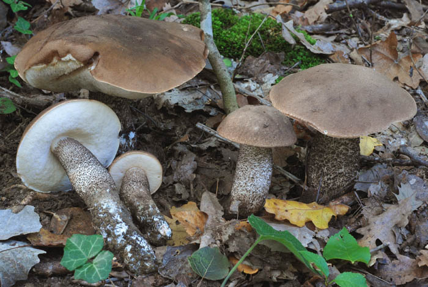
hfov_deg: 22.6
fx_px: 1072
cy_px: 144
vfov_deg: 15.2
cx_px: 214
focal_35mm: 90
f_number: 14
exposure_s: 1/1.6
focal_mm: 60
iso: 200
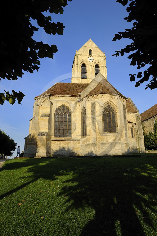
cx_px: 78
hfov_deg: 53.1
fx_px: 157
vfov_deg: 73.8
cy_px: 118
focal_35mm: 24
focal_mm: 24
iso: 200
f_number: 10
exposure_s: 1/200
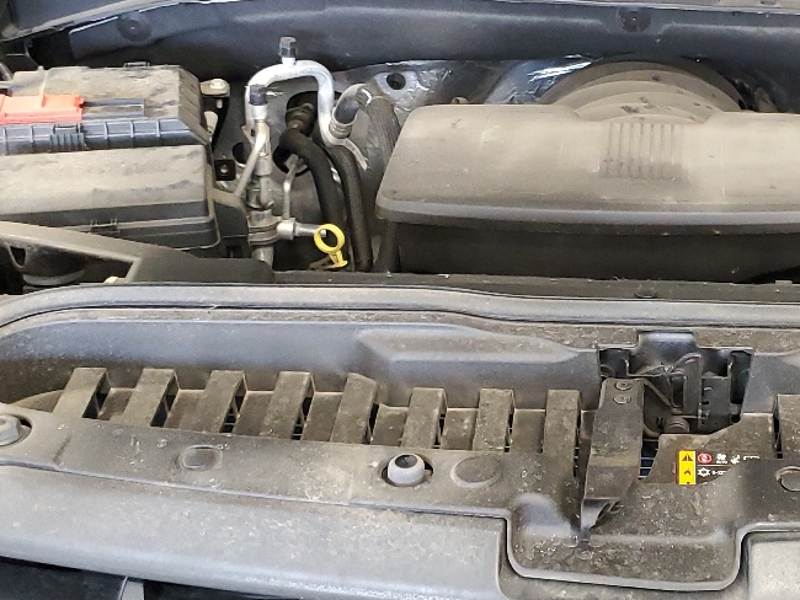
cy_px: 272
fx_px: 1480
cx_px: 714
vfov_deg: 22.9
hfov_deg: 29.1
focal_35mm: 64
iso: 296
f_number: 1.5
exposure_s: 1/40
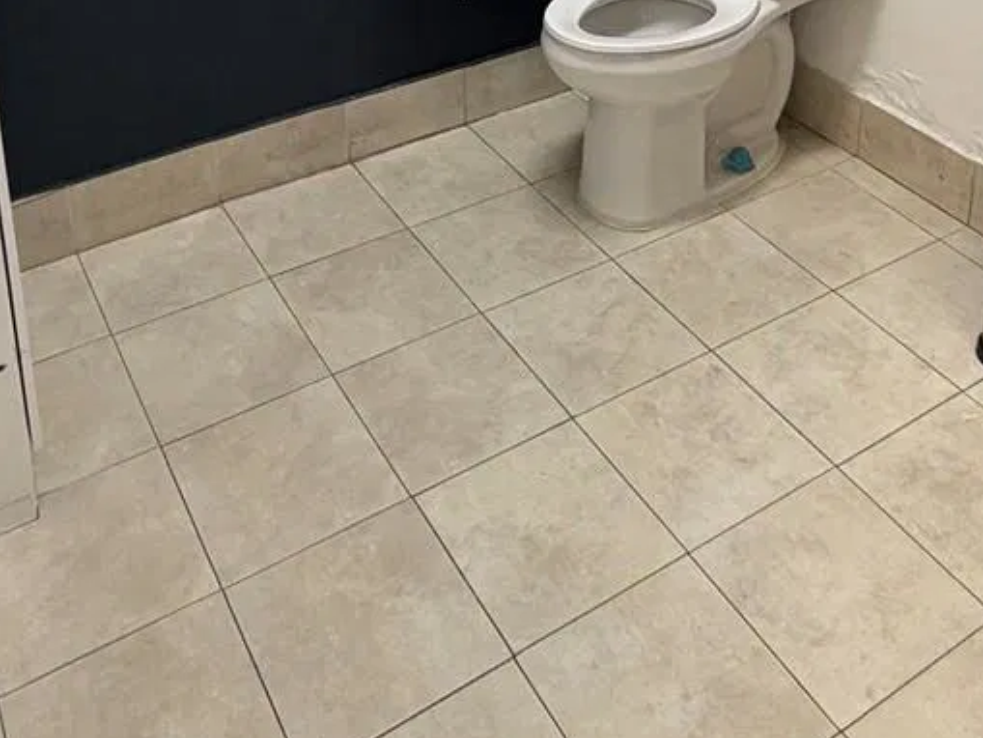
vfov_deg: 27.7
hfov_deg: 42.9
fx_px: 1250
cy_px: -209
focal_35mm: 44
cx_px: 518
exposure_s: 1/60
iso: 160
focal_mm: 2.22
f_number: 2.2
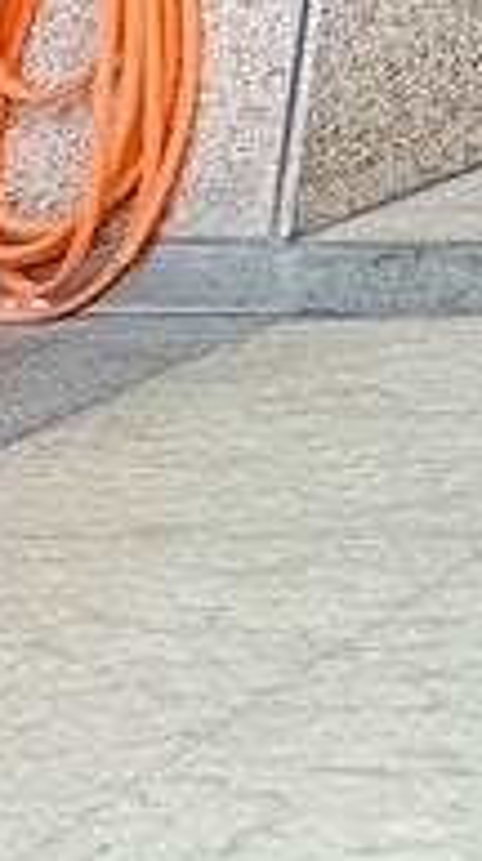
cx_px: 2343
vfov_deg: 16.3
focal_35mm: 95
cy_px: -932
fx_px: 2167
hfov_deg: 6.6
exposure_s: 1/99
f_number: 2.2
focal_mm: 2.22
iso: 100
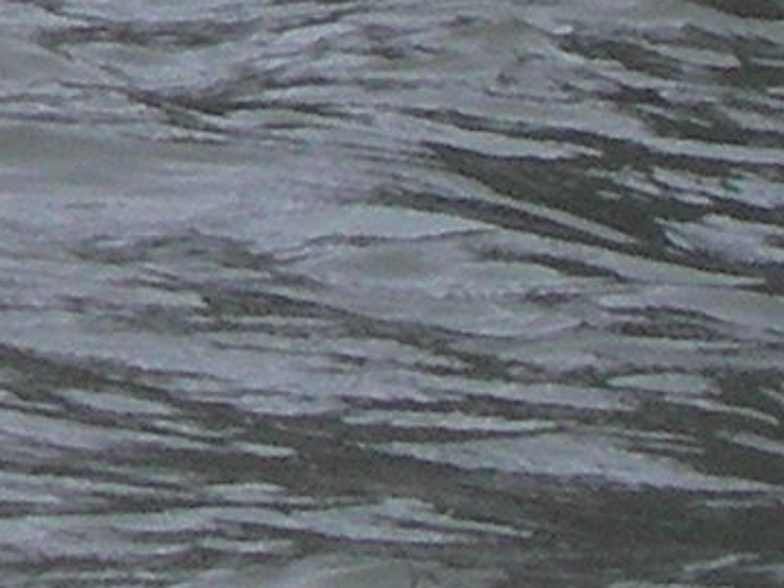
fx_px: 6727
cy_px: -880
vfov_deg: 4.9
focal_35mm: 297
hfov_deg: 6.5
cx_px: -828
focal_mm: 6.3
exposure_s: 1/573
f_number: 5.6
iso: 50
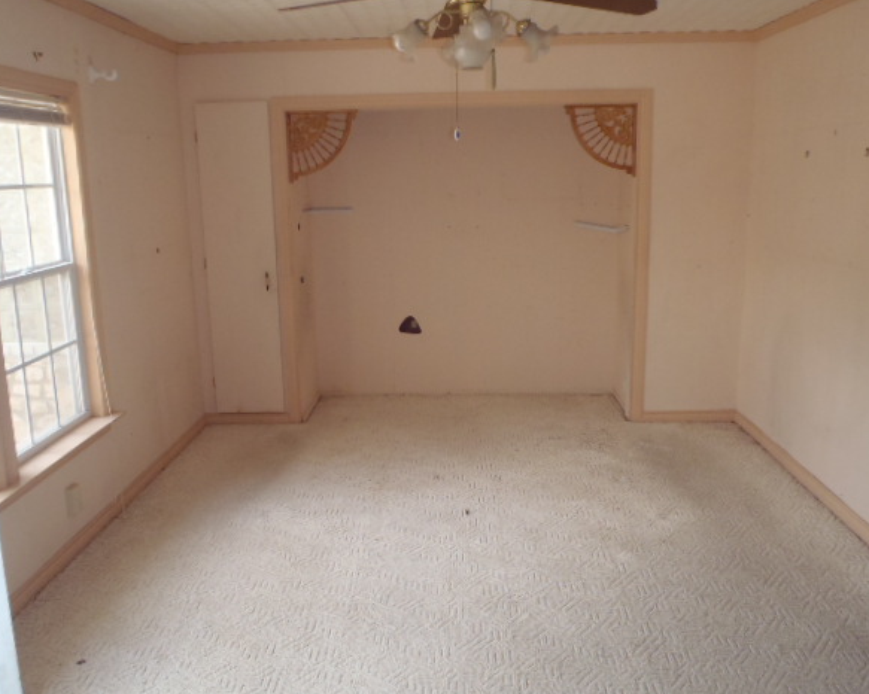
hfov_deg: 58.8
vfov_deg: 48.5
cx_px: 431
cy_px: 341
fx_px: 771
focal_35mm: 30
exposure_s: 1/60
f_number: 3.9
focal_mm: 5
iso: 250
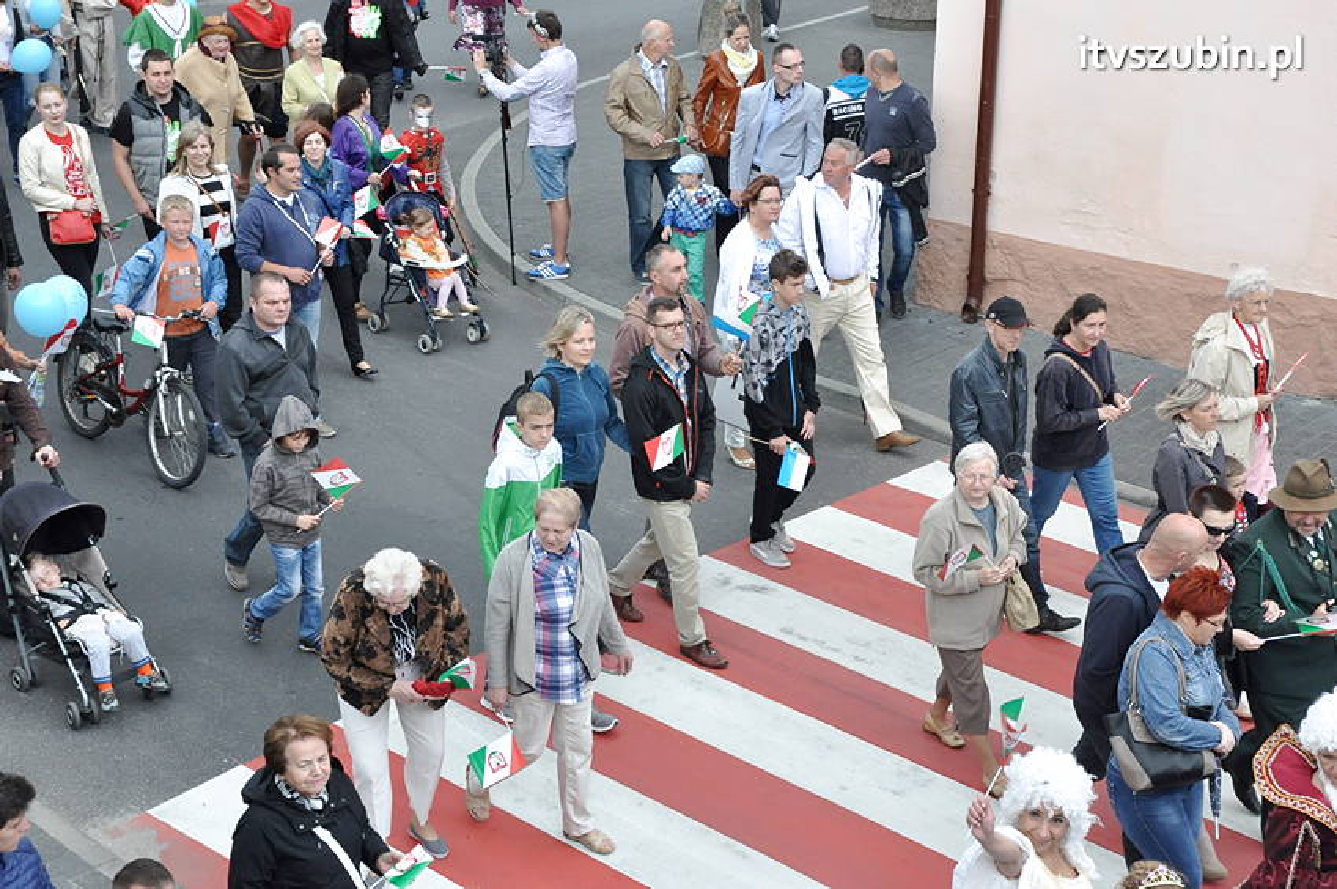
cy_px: 444
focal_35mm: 63
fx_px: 2337
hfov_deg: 31.9
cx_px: 668
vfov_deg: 21.5
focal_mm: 42
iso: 1250
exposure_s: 1/400
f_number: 10
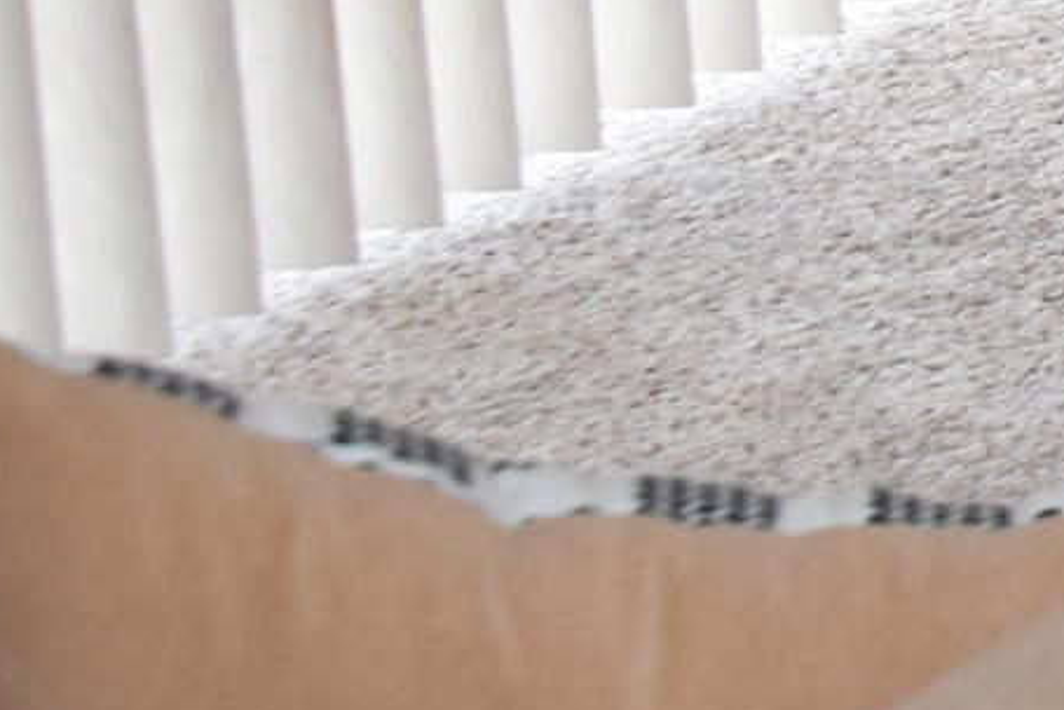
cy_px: -1037
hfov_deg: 8.4
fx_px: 6158
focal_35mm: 208
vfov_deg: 6.3
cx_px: 3115
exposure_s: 1/100
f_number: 5
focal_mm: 21
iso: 800
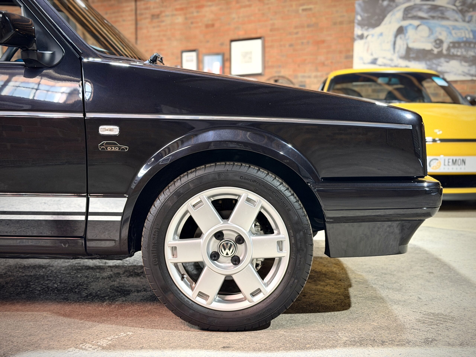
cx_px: 238
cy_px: 178
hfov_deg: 39.7
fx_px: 660
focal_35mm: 48
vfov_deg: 30.3
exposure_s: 1/33
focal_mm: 6.76
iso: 500
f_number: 1.78
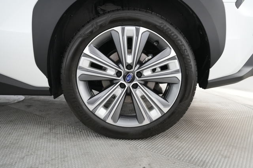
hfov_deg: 65.5
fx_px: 197
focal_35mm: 28
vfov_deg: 46.4
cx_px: 126
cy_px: 84
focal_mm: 28
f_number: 4
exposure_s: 1/125
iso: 4000
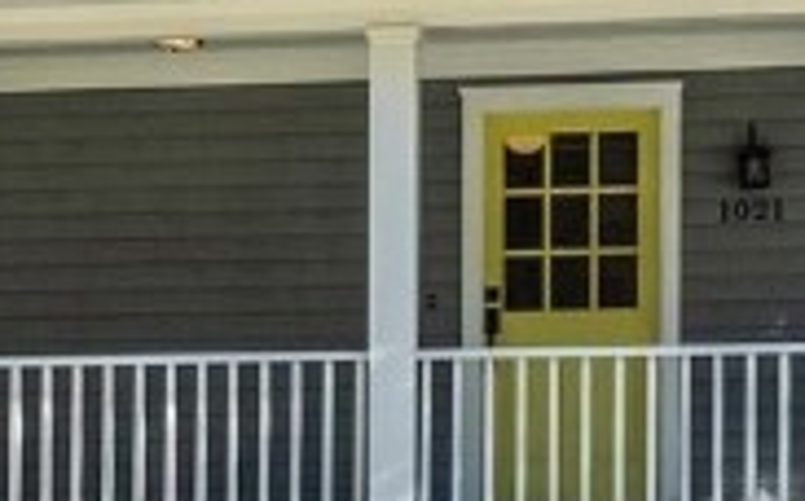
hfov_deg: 24.9
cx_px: 365
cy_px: 75
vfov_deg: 15.6
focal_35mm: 83
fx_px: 1819
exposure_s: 1/320
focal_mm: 7
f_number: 6.3
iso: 200
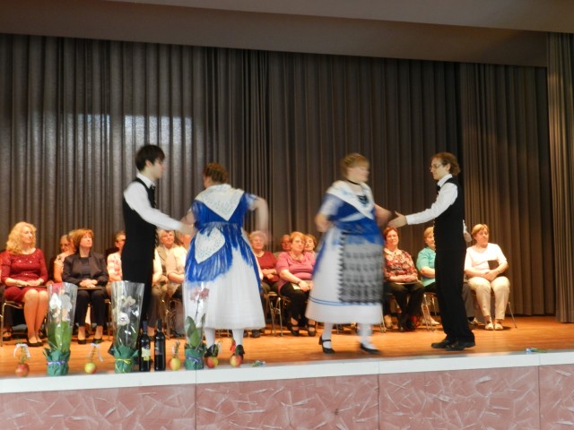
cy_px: 215
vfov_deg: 31.5
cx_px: 287
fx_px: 763
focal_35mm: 46
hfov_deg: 41.2
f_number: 4.2
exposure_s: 1/20
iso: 400
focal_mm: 8.1
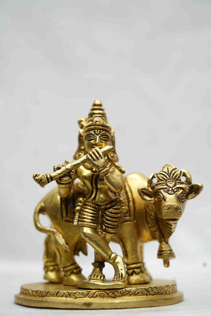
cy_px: 158
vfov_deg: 19.5
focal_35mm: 105
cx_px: 106
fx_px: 923
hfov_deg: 13.0
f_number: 5.6
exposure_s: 1/60
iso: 250
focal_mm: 105
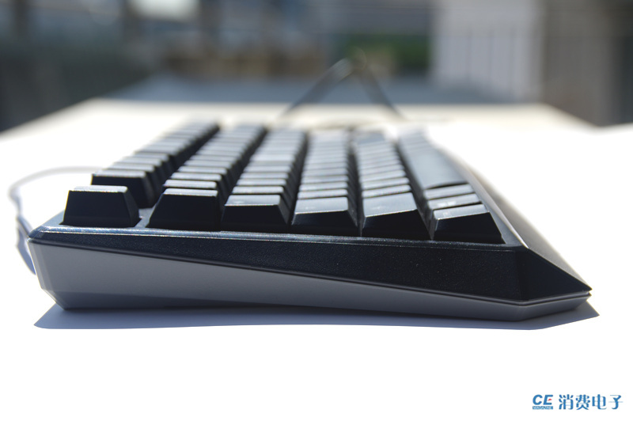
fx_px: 1792
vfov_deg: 13.4
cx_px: 316
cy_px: 210
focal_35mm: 102
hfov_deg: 20.0
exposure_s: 1/250
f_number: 8
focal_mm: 68
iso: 100
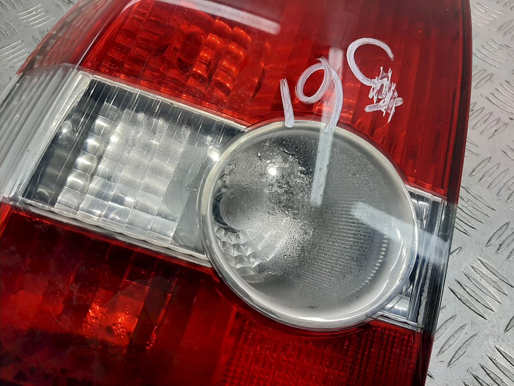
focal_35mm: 26
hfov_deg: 67.3
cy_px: 193
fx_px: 386
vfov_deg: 53.1
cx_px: 257
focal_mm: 3.93
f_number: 1.7
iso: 40
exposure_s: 1/225
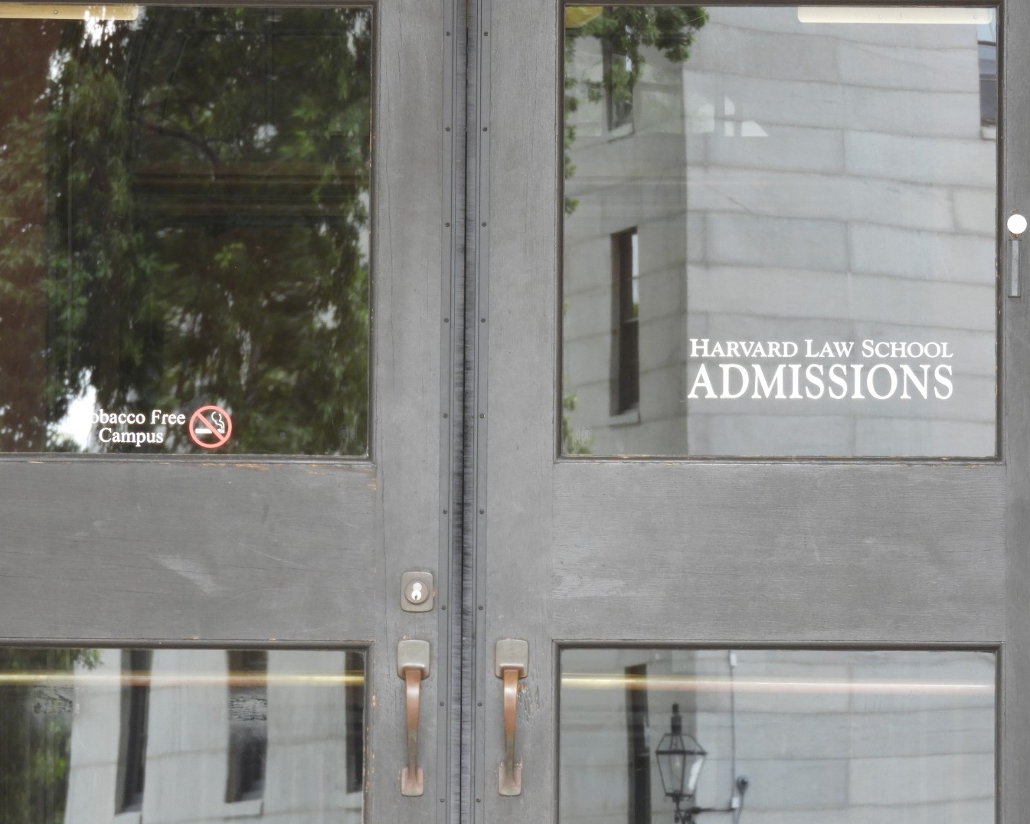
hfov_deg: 9.2
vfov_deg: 7.4
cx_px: 511
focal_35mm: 209
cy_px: 413
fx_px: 6371
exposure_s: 1/60
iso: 280
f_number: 5.3
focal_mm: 35.8
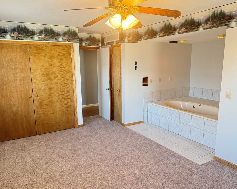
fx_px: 182
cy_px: 96
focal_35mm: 26
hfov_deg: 66.0
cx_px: 115
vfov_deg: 54.9
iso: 400
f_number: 1.78
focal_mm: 6.76
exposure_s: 1/120
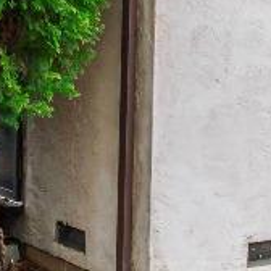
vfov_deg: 15.1
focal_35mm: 114
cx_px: 179
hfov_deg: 15.3
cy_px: 21
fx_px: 1010
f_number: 6.3
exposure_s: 1/125
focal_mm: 10
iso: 160
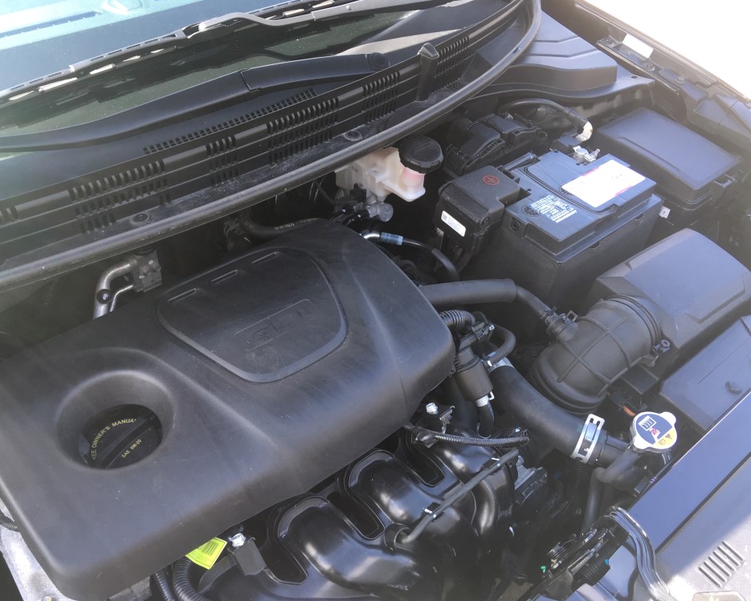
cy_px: 303
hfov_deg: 57.2
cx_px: 371
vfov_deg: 47.1
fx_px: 689
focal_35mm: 31
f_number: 2.2
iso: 32
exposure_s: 1/120
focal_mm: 4.15
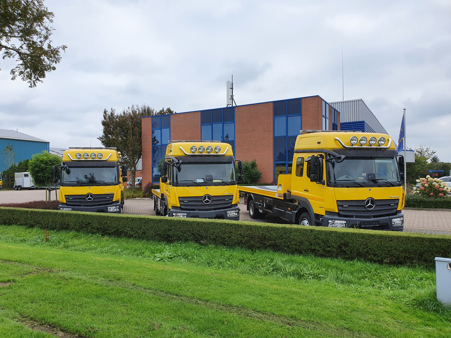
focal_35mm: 26
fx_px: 339
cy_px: 169
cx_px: 226
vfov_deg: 53.1
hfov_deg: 67.3
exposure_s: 1/368
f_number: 2.4
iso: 50
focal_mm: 4.32
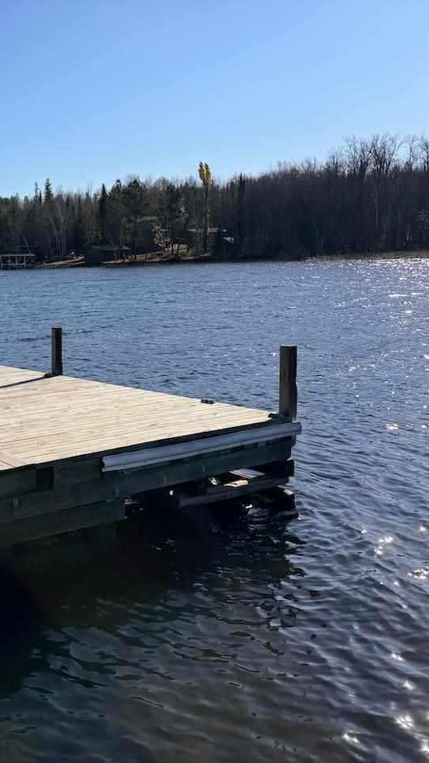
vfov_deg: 56.6
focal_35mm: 35
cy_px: 382
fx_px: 708
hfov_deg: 30.4
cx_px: -34
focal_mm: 6.76
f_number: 1.78
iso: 80
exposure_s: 1/5814
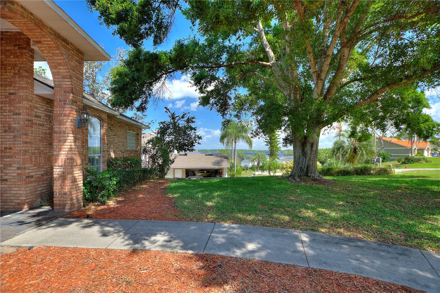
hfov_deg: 100.4
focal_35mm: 15
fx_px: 183
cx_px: 220
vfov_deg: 77.3
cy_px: 146
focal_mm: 10
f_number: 4.5
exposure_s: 1/125
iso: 100
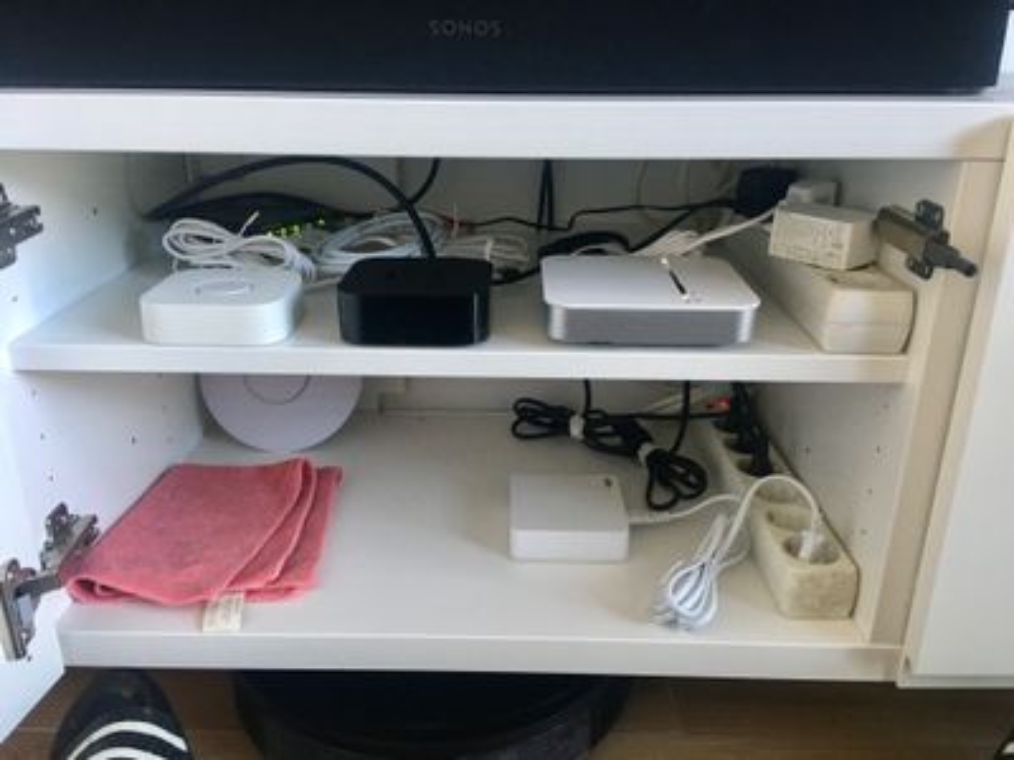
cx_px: 507
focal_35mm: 29
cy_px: 380
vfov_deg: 48.2
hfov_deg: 61.7
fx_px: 849
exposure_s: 1/33
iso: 100
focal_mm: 4.15
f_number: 2.2
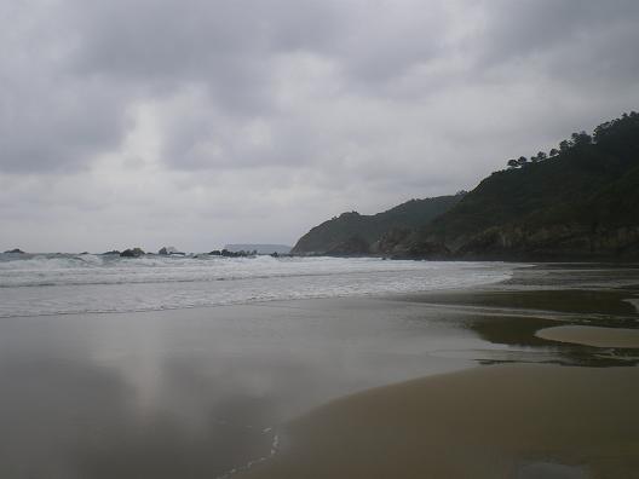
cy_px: 240
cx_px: 320
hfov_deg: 49.0
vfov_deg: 37.7
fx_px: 701
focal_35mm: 38
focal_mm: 6.3
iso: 64
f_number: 4.6
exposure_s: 1/160
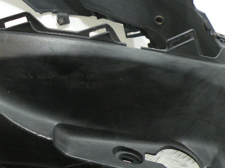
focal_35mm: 60
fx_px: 390
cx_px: 71
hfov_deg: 31.9
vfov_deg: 24.4
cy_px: 88
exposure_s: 1/78.3
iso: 161
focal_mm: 4.7
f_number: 2.8
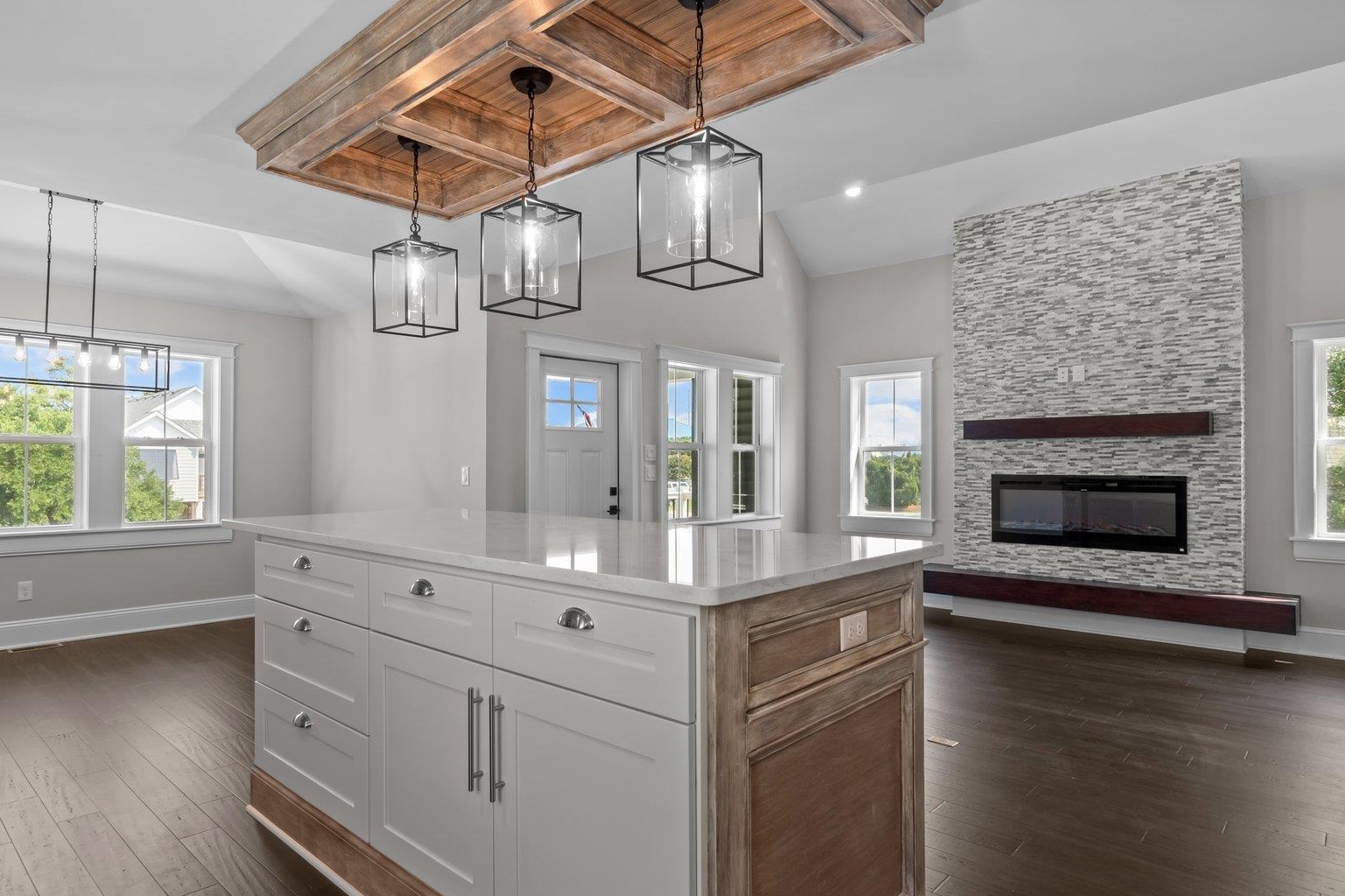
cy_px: 458
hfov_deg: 83.7
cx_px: 600
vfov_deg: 61.9
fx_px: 747
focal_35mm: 20
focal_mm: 10
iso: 100
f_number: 8
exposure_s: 1/4
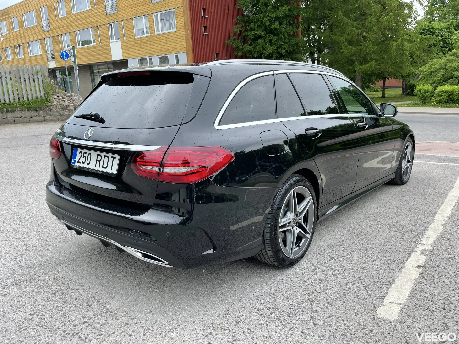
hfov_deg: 67.3
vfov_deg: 53.1
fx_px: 345
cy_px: 172
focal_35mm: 26
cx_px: 230
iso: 32
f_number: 1.6
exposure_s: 1/924
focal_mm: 4.2
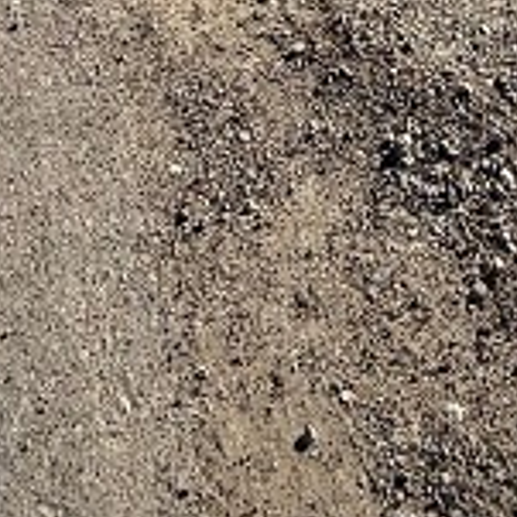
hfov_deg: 27.3
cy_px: -678
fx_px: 1065
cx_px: 281
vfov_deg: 15.8
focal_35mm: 63
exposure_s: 1/2092
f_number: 2.2
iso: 50
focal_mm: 2.22
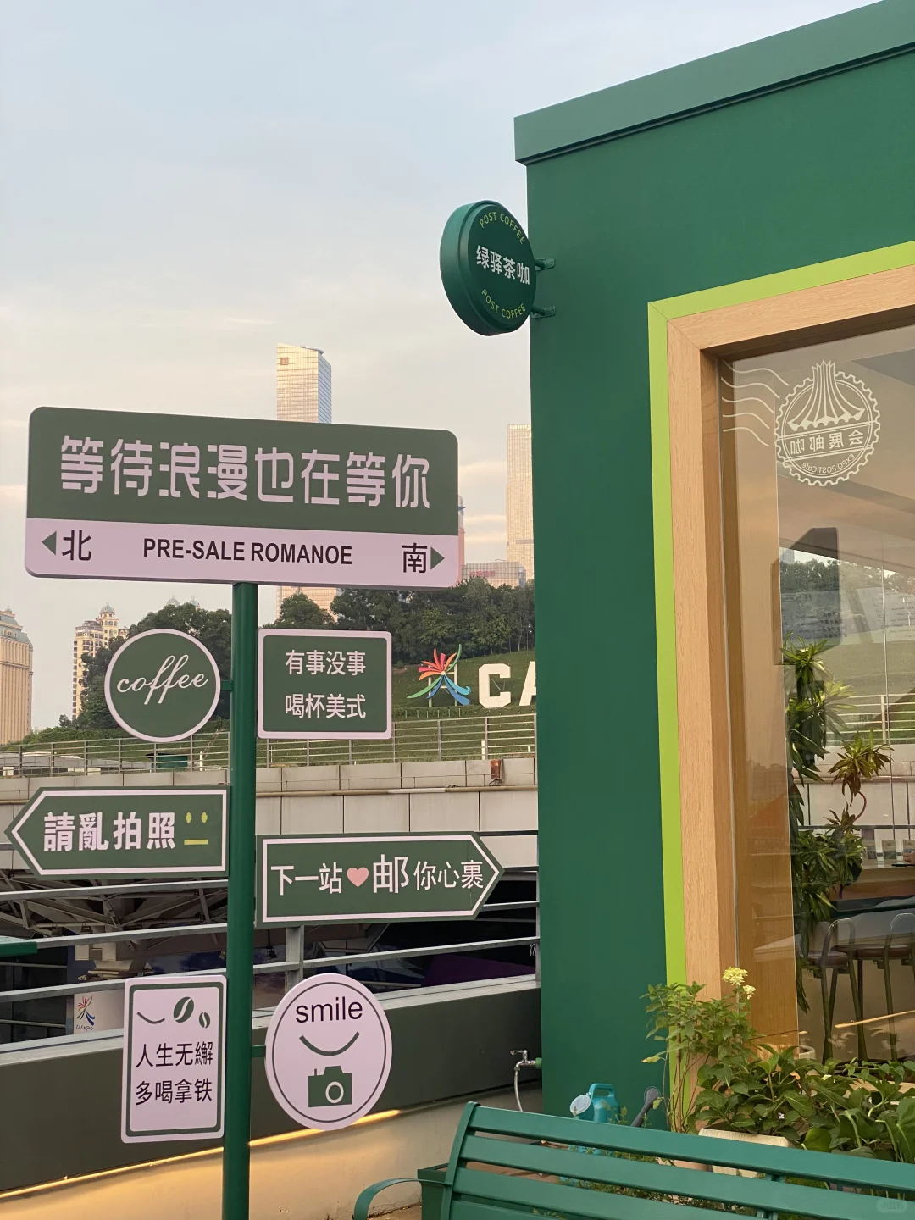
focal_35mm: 52
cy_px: 610
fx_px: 1833
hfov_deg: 28.0
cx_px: 458
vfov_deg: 36.8
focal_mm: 6
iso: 40
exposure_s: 1/122
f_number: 2
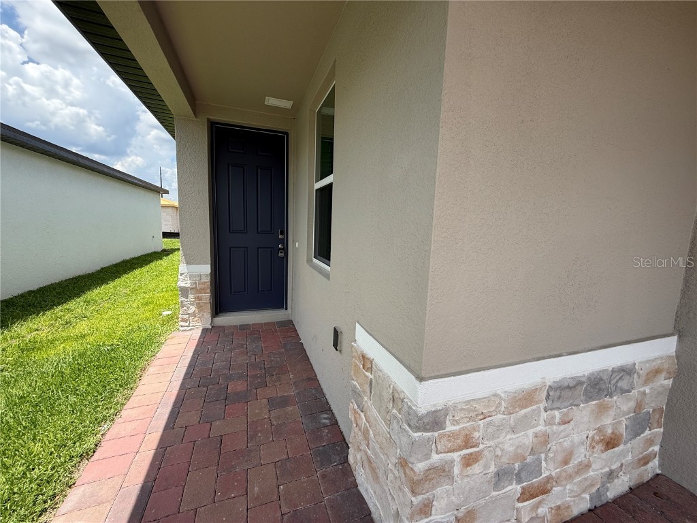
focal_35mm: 14
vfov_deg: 85.7
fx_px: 282
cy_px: 262
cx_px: 348
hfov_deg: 102.1
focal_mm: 2.22
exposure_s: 1/970
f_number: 2.2
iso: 50
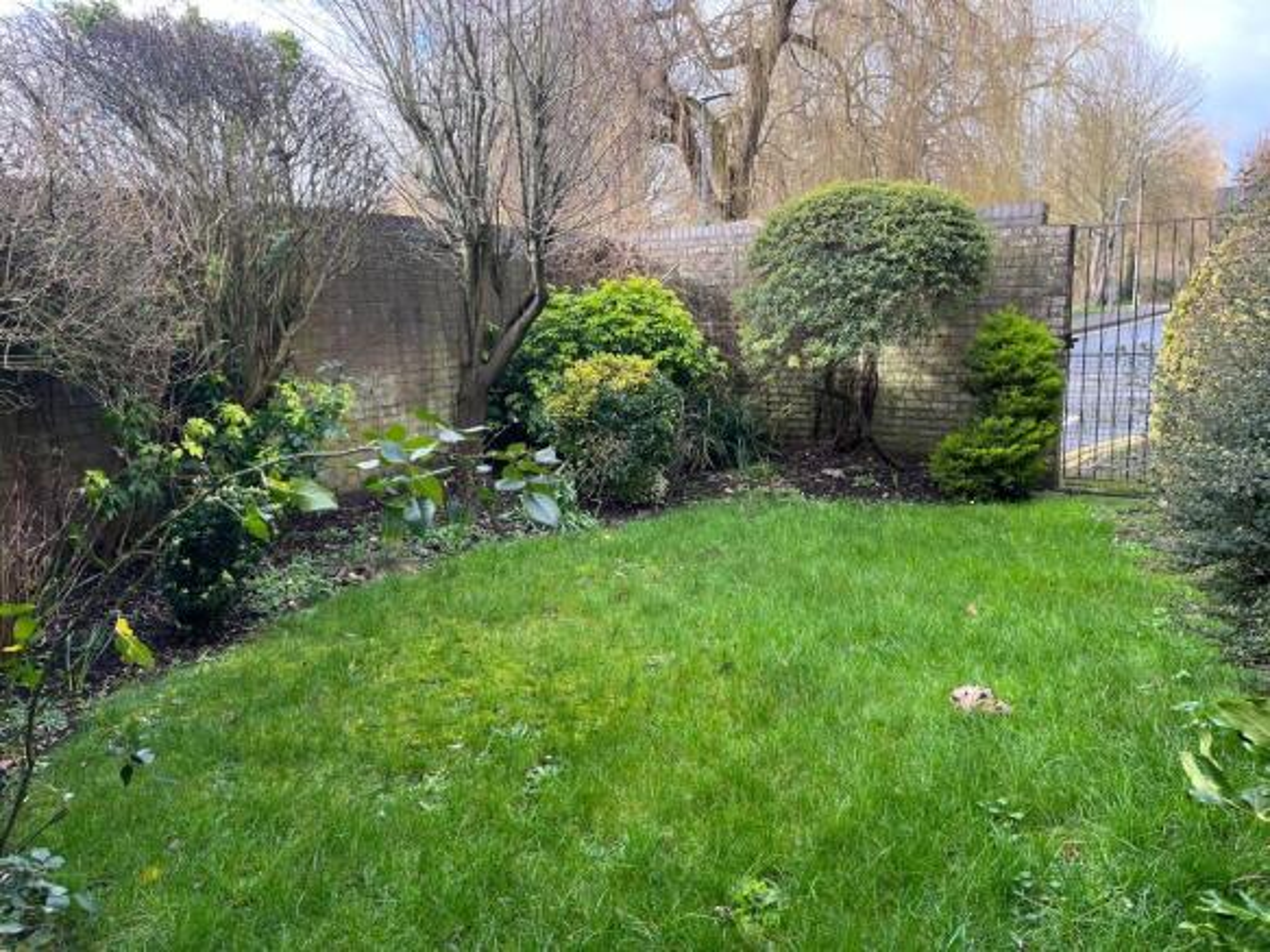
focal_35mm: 26
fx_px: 954
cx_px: 635
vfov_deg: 53.0
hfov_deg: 67.3
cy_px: 476
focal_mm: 5.1
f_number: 1.6
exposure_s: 1/241
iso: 40
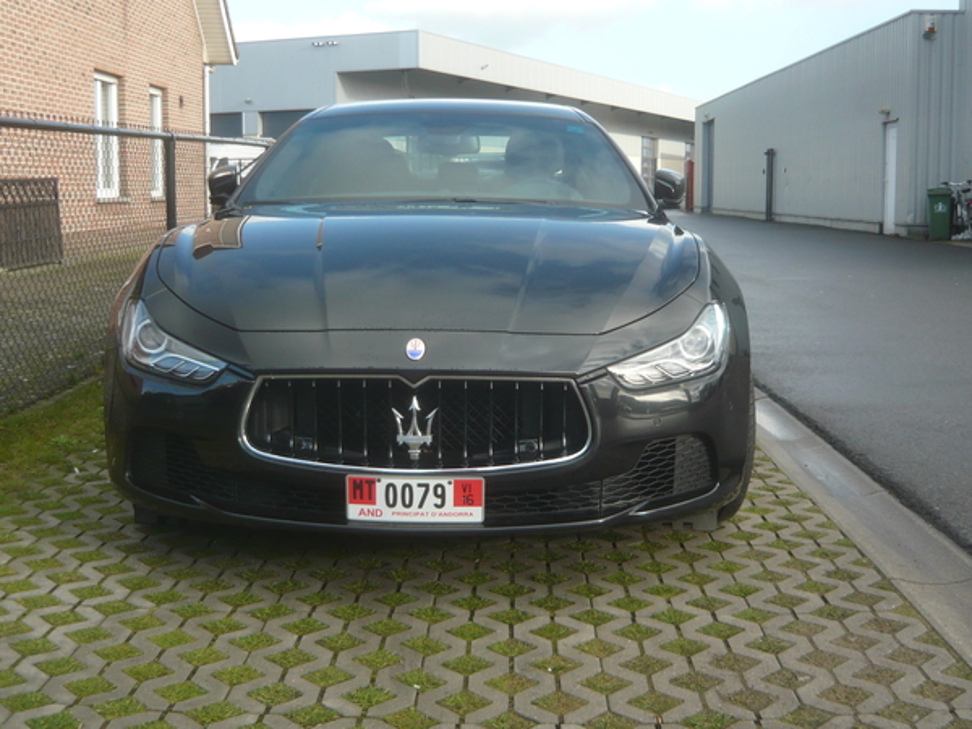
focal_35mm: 43
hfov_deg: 43.9
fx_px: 1207
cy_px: 364
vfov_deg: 33.6
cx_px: 486
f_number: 2.8
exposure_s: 1/320
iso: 100
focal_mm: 5.5
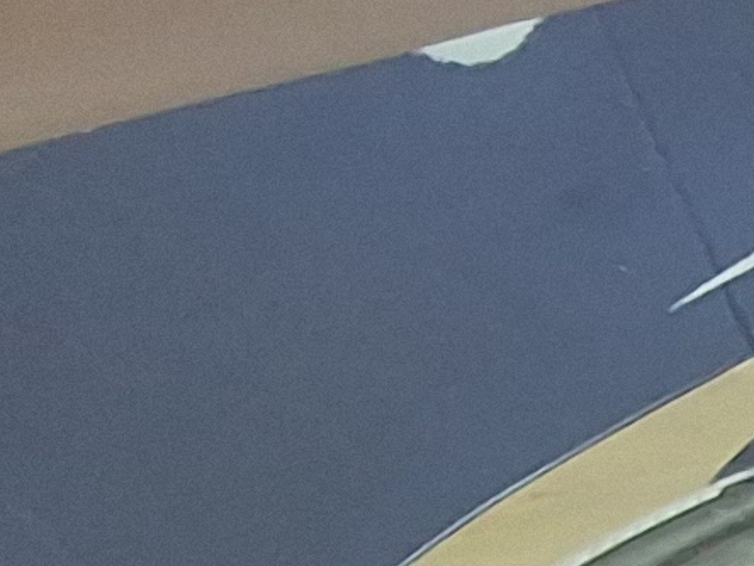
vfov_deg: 7.0
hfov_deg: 7.9
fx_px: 4487
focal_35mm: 206
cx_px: 2474
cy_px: 1045
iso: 160
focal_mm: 2.91
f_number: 1.9
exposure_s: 1/40
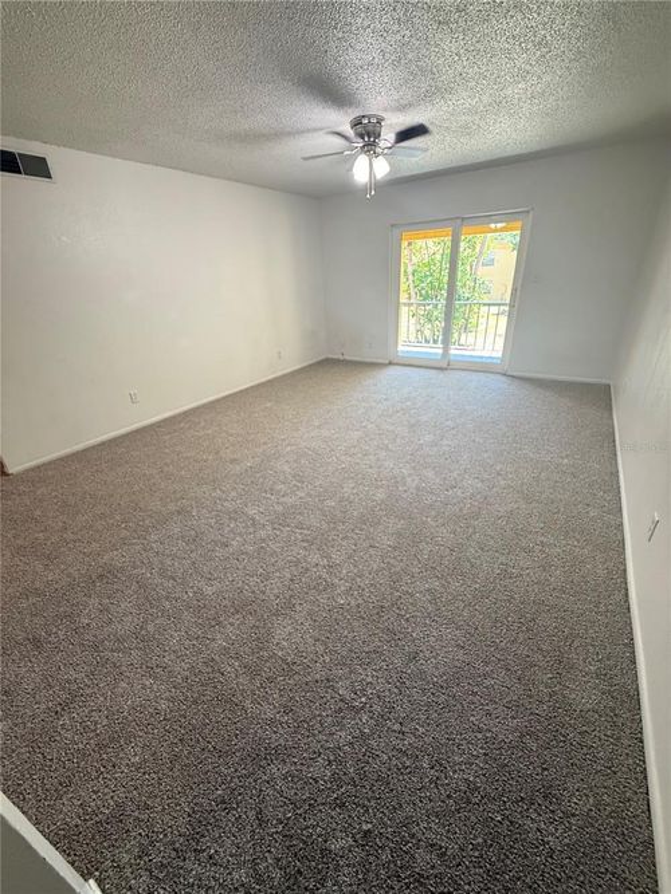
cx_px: 336
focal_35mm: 14
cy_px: 447
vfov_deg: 102.1
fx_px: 362
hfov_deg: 85.7
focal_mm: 2.22
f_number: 2.2
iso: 320
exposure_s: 1/60
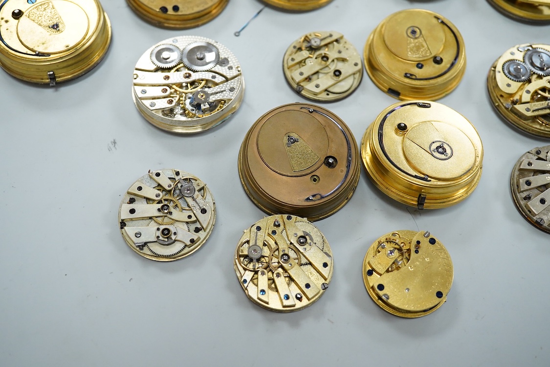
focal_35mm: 45
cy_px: 184
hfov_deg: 43.6
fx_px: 687
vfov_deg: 29.9
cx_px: 275
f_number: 7.1
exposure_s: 1/400
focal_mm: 30
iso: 3200
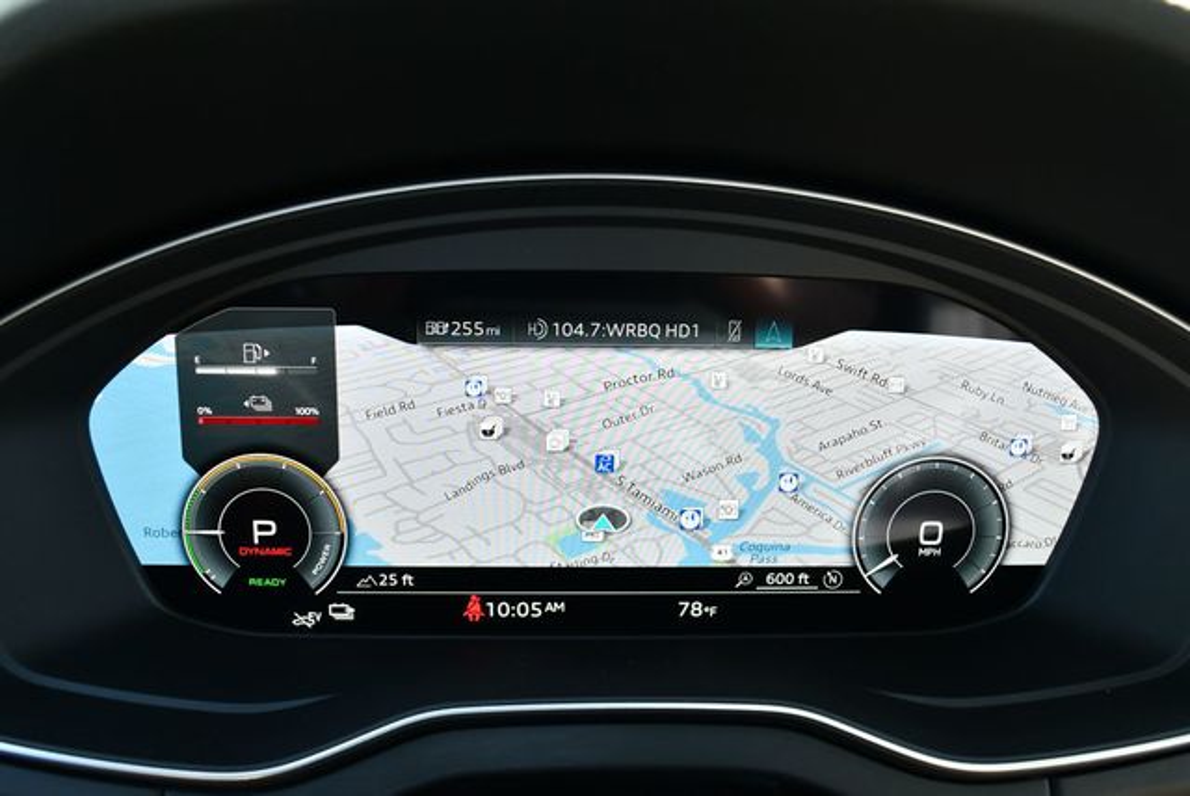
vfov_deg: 36.9
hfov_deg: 53.1
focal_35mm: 36
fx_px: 1191
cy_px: 398
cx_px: 595
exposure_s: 1/250
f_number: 4
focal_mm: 18
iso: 400
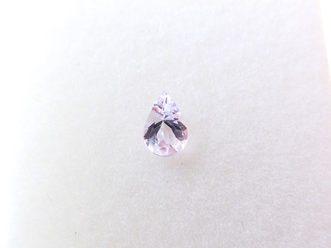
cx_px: 166
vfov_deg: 46.8
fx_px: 287
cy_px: 124
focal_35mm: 30
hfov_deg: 60.0
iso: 500
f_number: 3.2
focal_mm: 5.4
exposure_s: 1/125
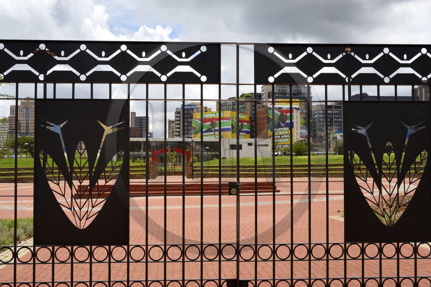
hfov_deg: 55.8
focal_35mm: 34
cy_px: 144
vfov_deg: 38.9
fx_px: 407
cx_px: 216
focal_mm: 34
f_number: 14
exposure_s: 1/320
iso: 200
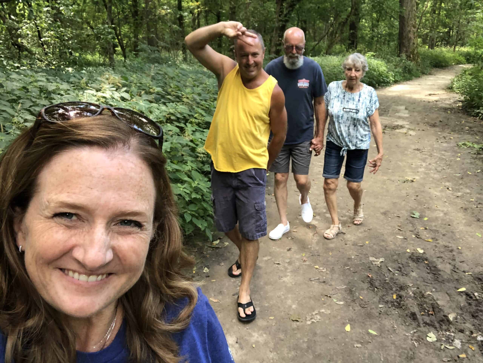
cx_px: 242
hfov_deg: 56.8
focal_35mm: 32
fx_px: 447
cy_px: 182
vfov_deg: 44.2
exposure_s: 1/120
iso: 100
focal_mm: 2.87
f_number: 2.2
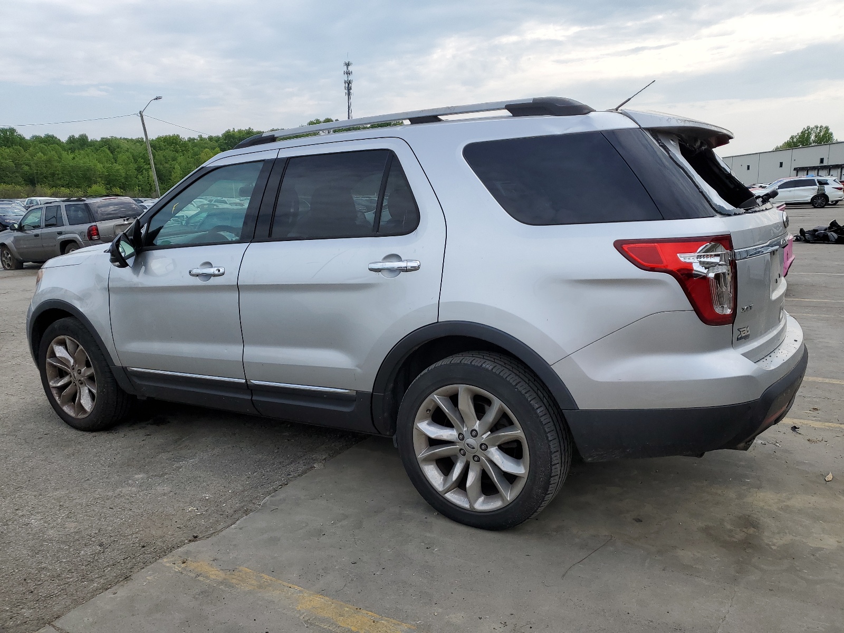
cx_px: 422
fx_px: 634
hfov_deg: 67.3
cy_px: 316
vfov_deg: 53.1
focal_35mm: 26
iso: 50
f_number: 1.5
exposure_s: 1/2500
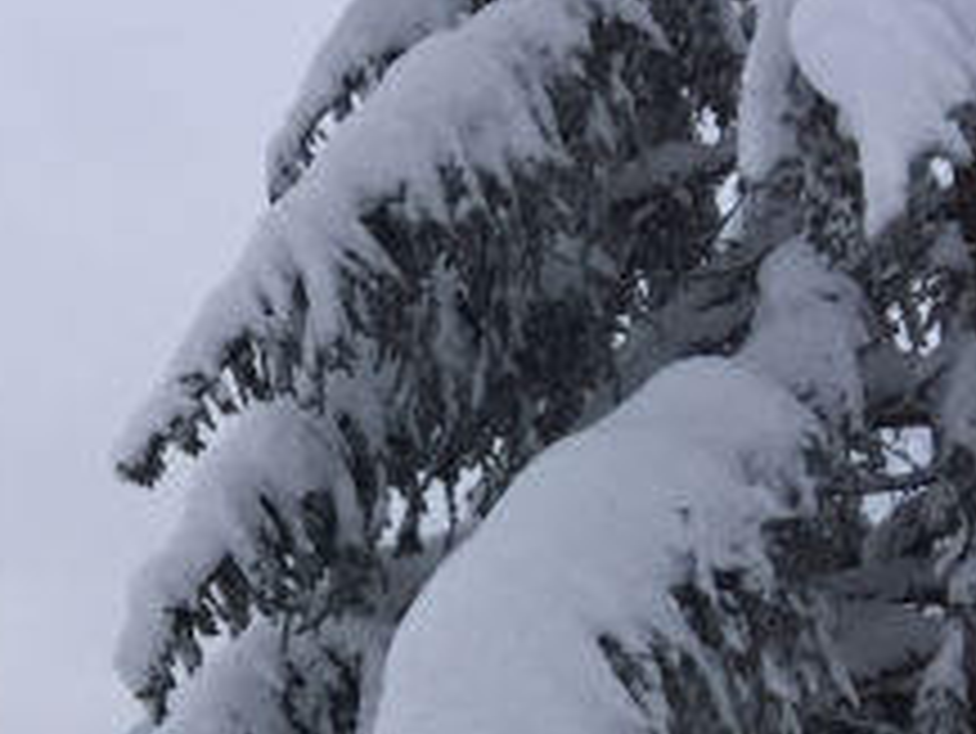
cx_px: -441
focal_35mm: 87
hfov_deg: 19.8
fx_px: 2454
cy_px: 1045
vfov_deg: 15.8
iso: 100
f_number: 2.2
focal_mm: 4.15
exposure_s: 1/33
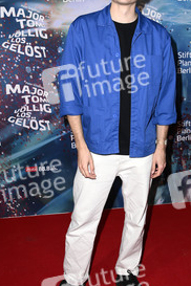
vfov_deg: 47.4
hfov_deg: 32.4
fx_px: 326
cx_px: 126
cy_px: 132
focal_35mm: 41
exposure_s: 1/160
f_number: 5.6
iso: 500
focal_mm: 28
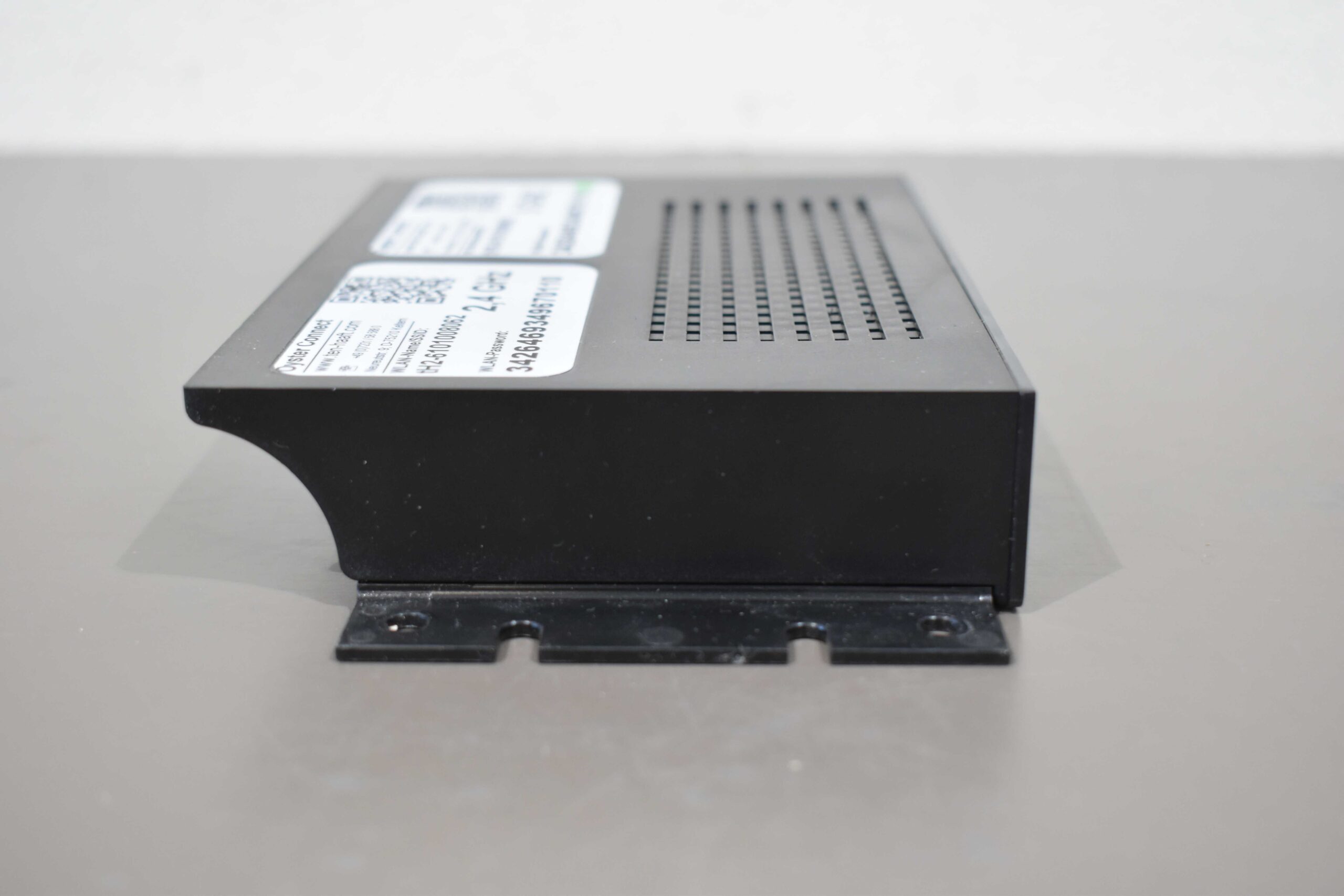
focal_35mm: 51
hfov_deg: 38.9
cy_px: 448
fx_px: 1904
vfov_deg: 26.5
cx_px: 672
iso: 800
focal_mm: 34
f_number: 5.6
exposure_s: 1/60
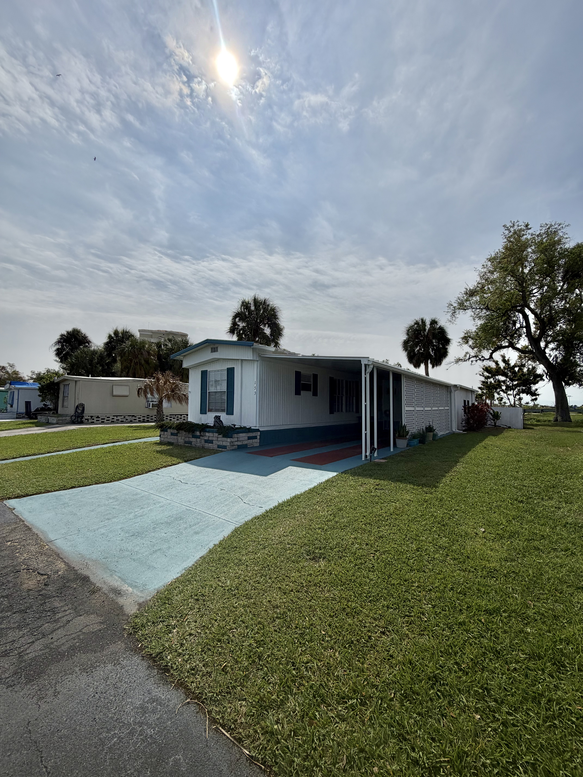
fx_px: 314
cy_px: 388
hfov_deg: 85.7
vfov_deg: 102.1
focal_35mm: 14
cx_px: 292
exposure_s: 1/3460
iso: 20
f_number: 2.2
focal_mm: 2.22
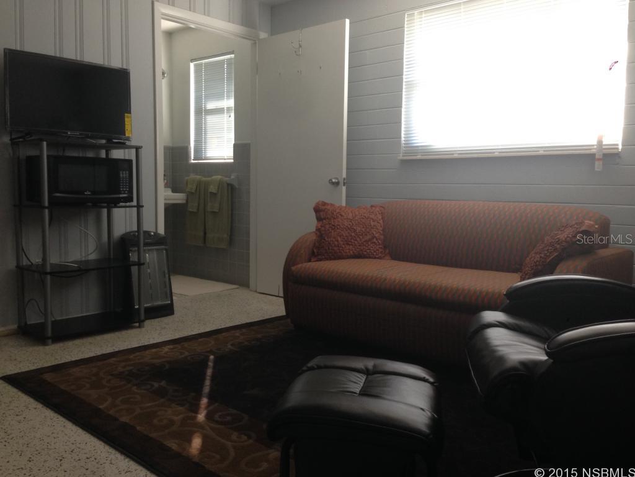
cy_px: 238
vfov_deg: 42.9
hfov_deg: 55.4
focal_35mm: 33
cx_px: 318
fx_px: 605
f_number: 2.4
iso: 100
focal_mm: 4.12
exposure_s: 1/20
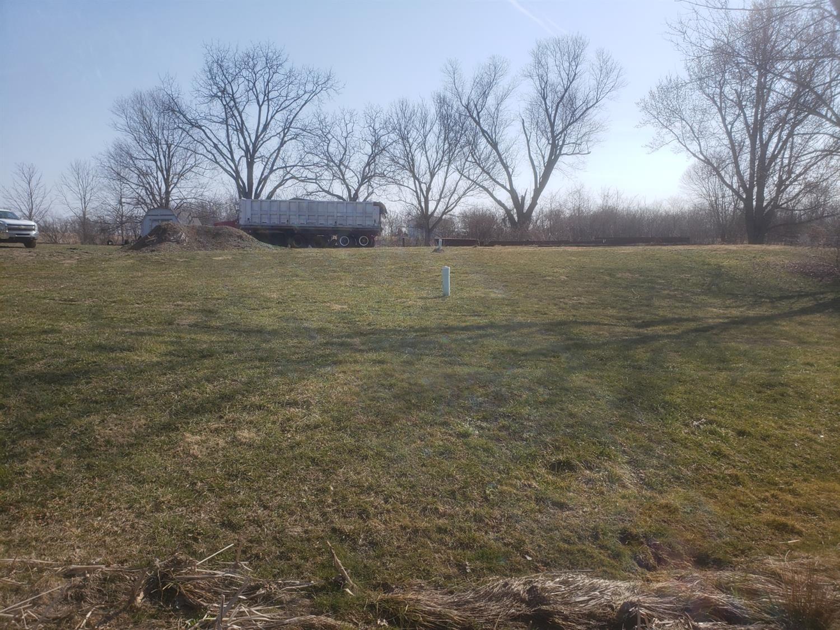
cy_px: 315
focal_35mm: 26
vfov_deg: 53.0
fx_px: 631
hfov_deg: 67.3
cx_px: 420
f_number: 2.4
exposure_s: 1/1784
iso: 50
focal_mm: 4.3
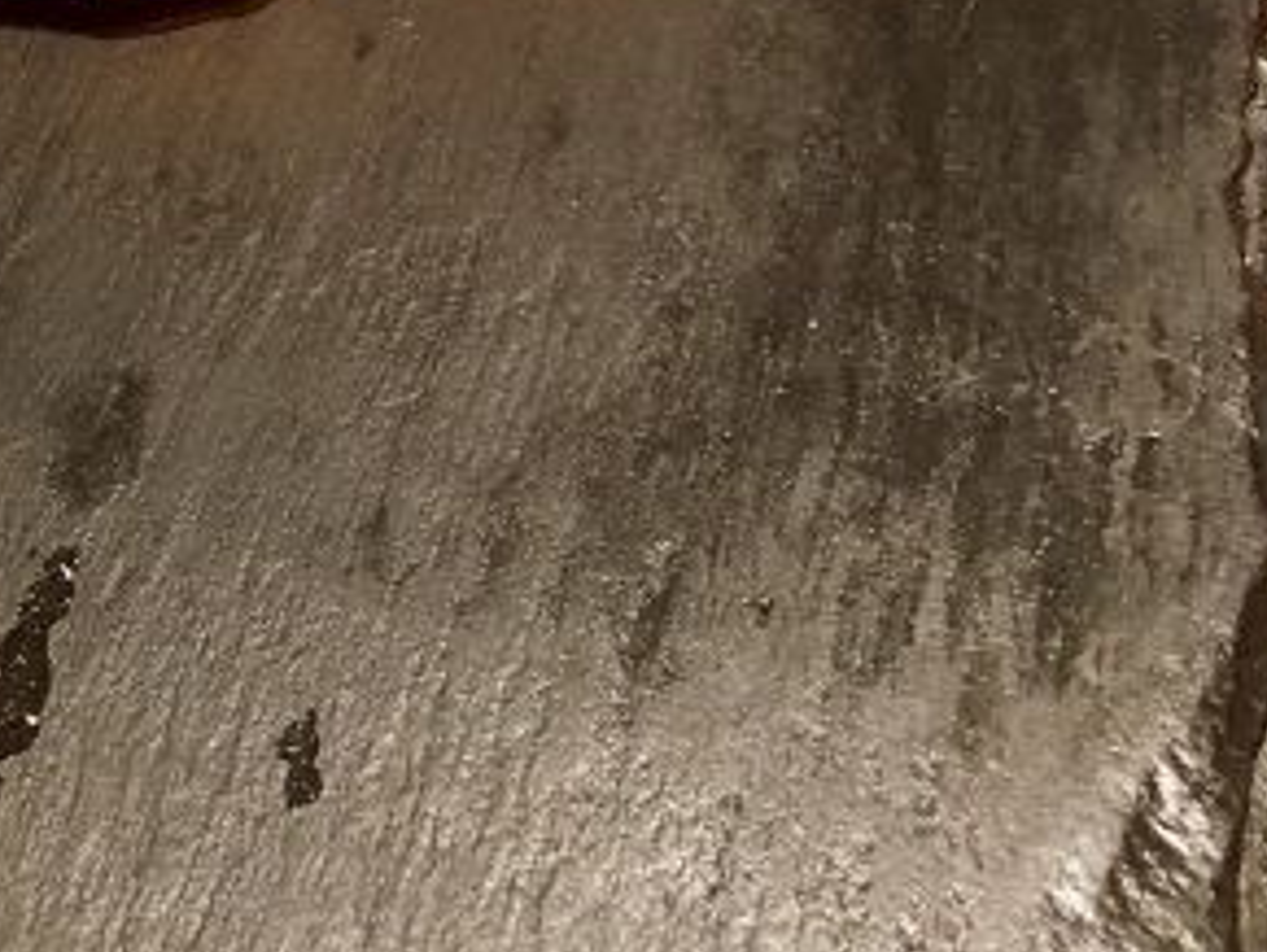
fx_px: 2564
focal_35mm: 70
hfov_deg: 26.9
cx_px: 168
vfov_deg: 20.7
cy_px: 140
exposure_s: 1/17
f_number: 2.2
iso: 40
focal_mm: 4.15
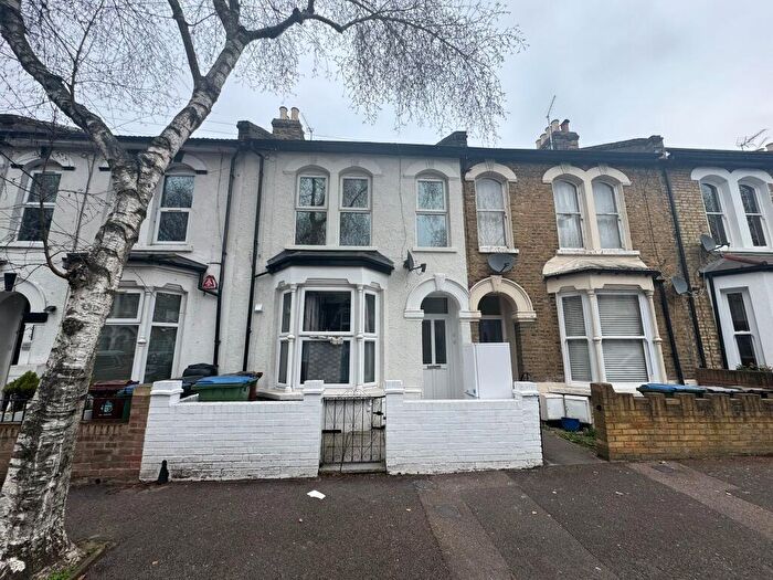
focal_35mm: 14
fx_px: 313
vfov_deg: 85.7
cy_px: 290
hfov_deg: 102.1
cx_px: 386
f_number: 2.2
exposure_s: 1/473
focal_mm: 2.22
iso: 40
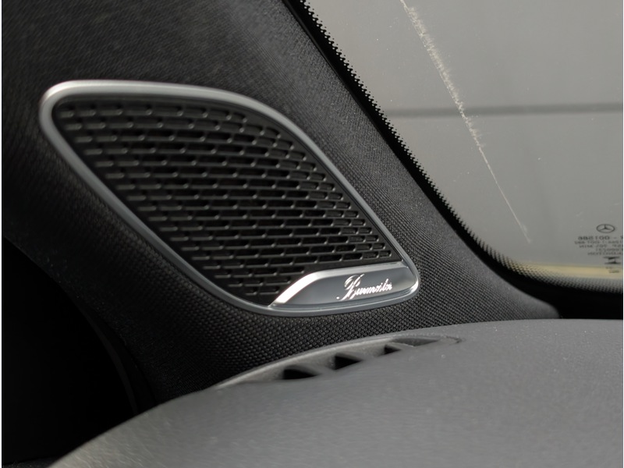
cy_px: 234
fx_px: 883
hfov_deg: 38.9
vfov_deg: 29.7
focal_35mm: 49
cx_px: 312
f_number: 1.68
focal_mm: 6.9
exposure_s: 1/73.2
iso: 580
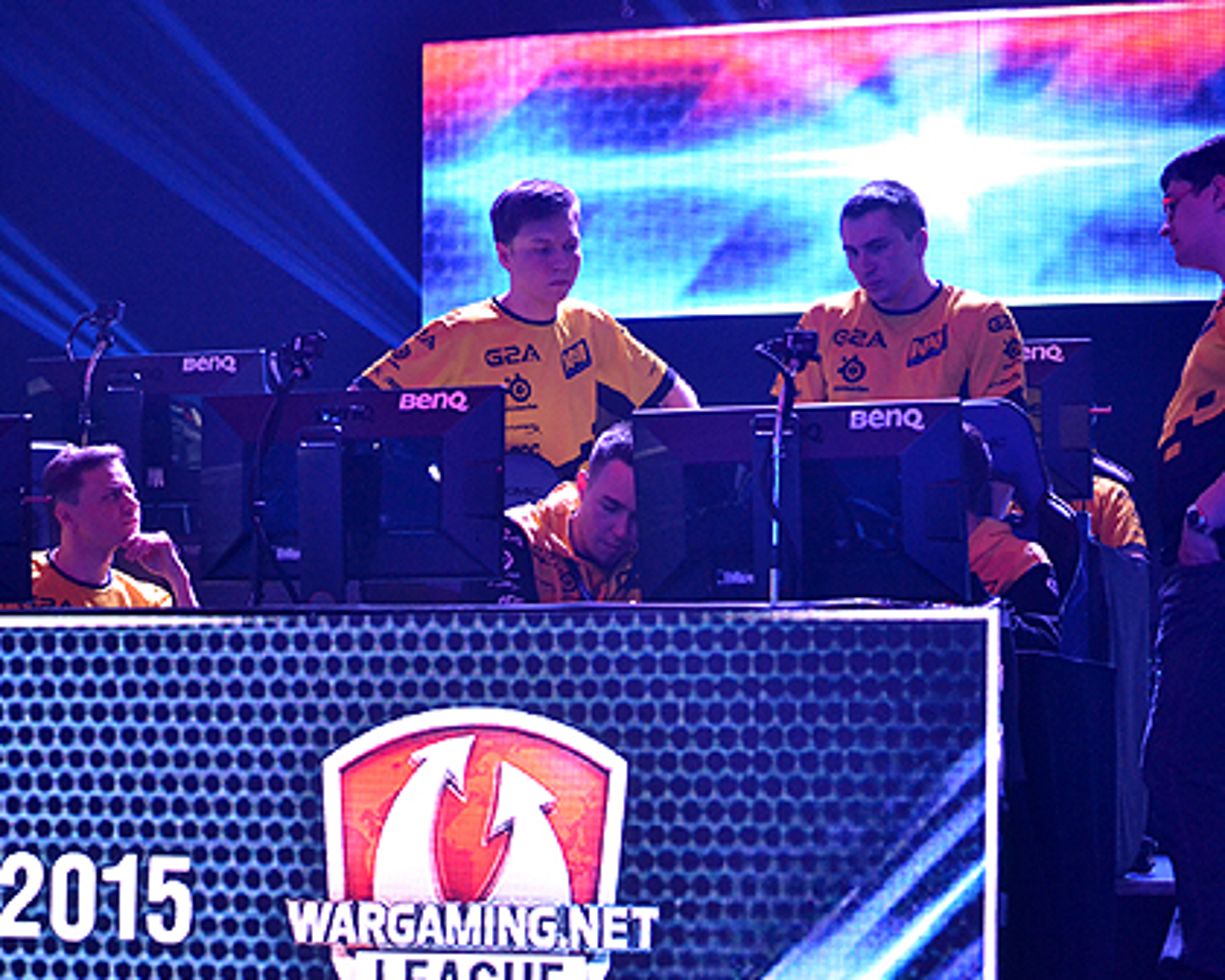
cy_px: 486
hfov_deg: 18.6
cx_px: 610
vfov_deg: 15.0
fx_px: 3734
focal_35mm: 103
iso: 2800
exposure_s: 1/60
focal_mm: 60
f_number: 4.2
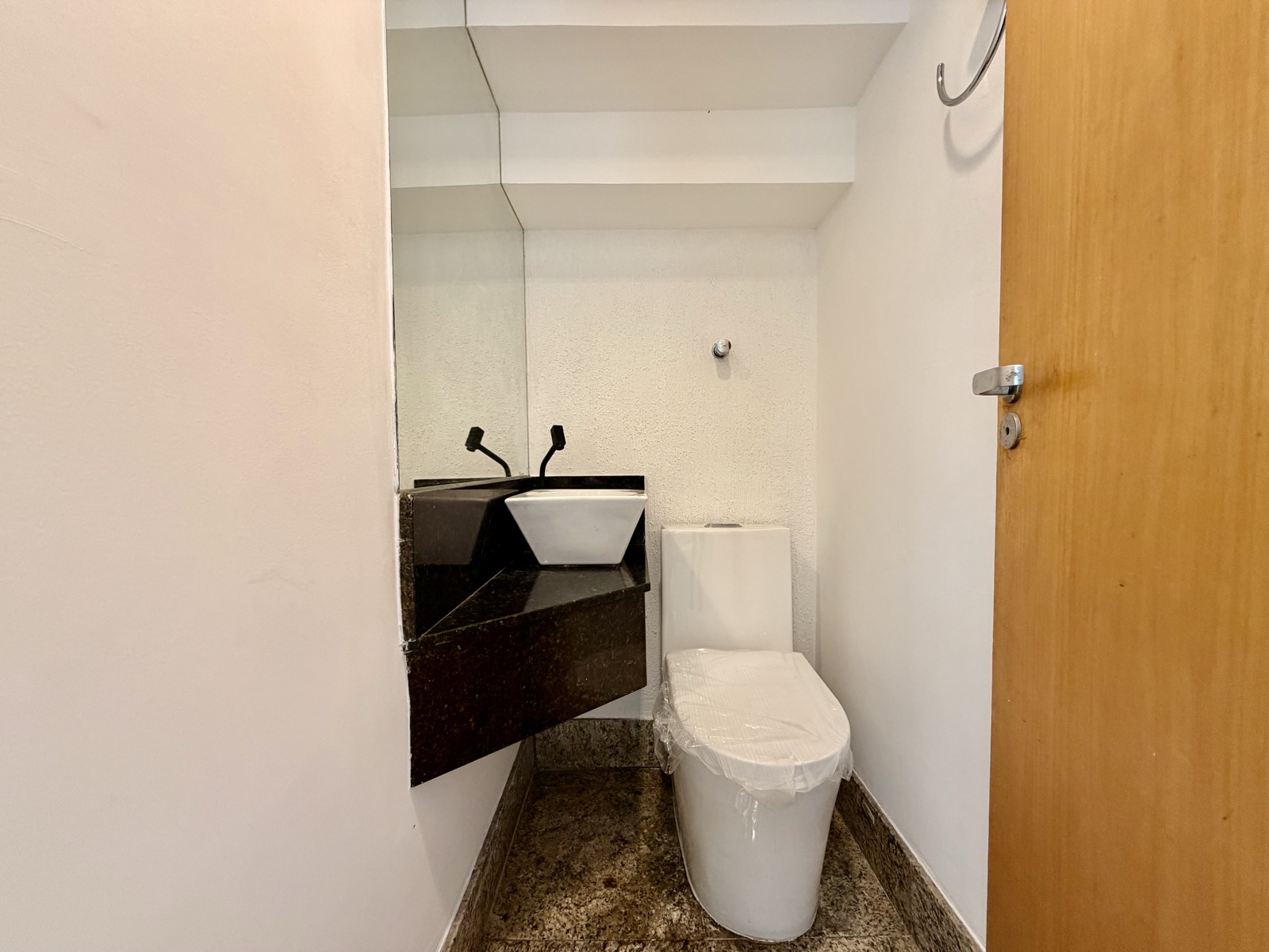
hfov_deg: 102.1
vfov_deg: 85.7
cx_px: 634
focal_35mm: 14
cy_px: 476
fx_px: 513
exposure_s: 1/60
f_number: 2.2
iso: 160
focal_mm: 2.22
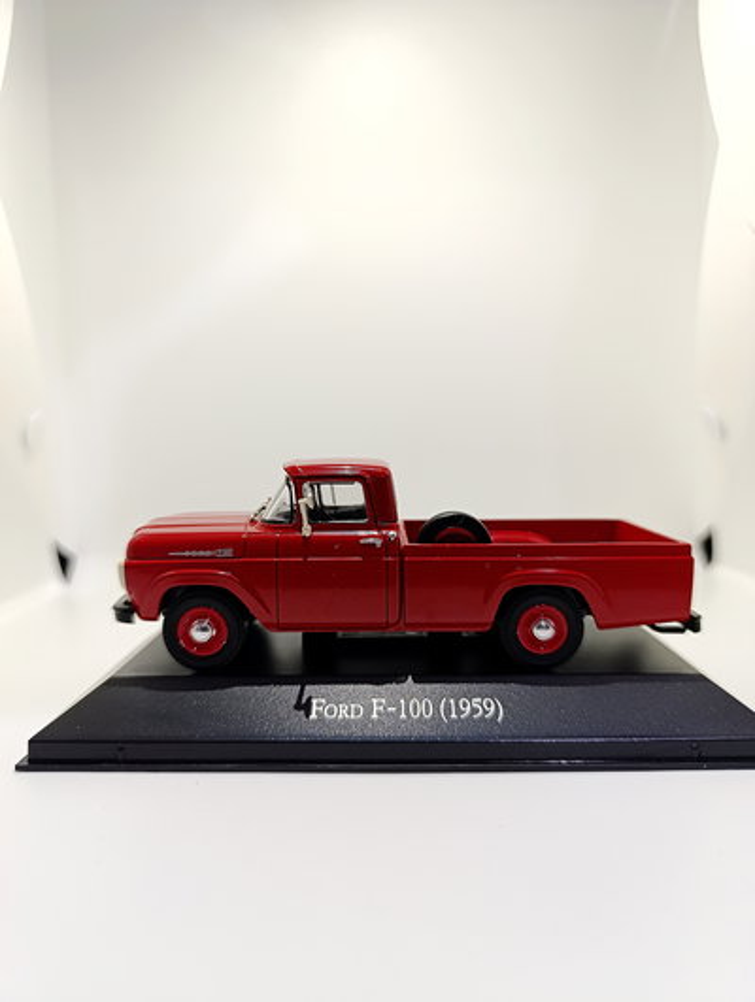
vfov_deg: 73.8
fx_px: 667
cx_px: 378
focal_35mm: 23
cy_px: 501
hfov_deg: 59.0
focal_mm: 6.14
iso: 1000
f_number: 1.6
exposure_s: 1/100
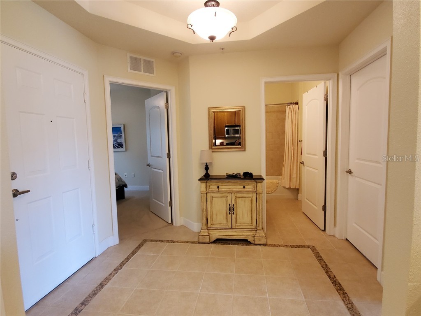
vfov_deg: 89.9
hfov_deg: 106.2
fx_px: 158
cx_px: 210
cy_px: 158
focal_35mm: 13
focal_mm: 1.8
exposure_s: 1/60
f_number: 2.2
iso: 400
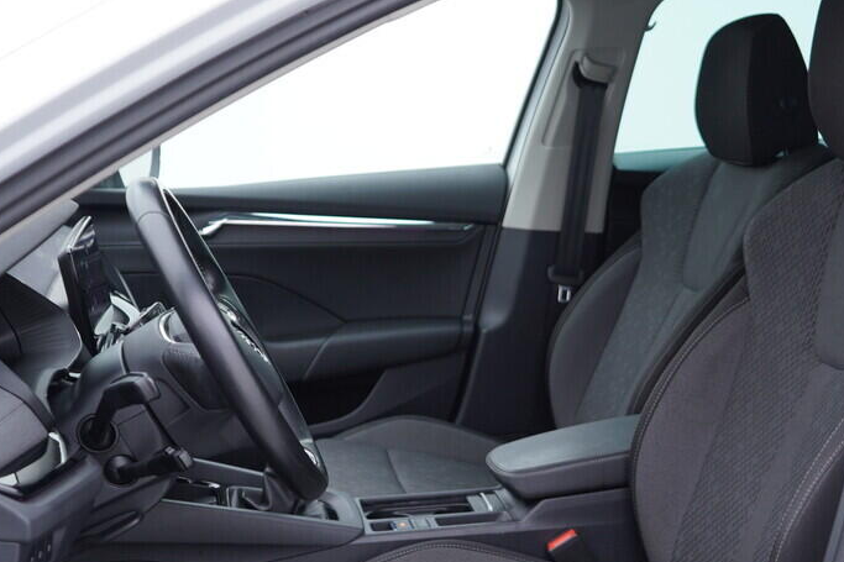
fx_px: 1266
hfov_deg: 36.6
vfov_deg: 24.9
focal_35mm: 54
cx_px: 535
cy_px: 390
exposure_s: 1/40
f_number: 2.8
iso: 125
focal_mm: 24
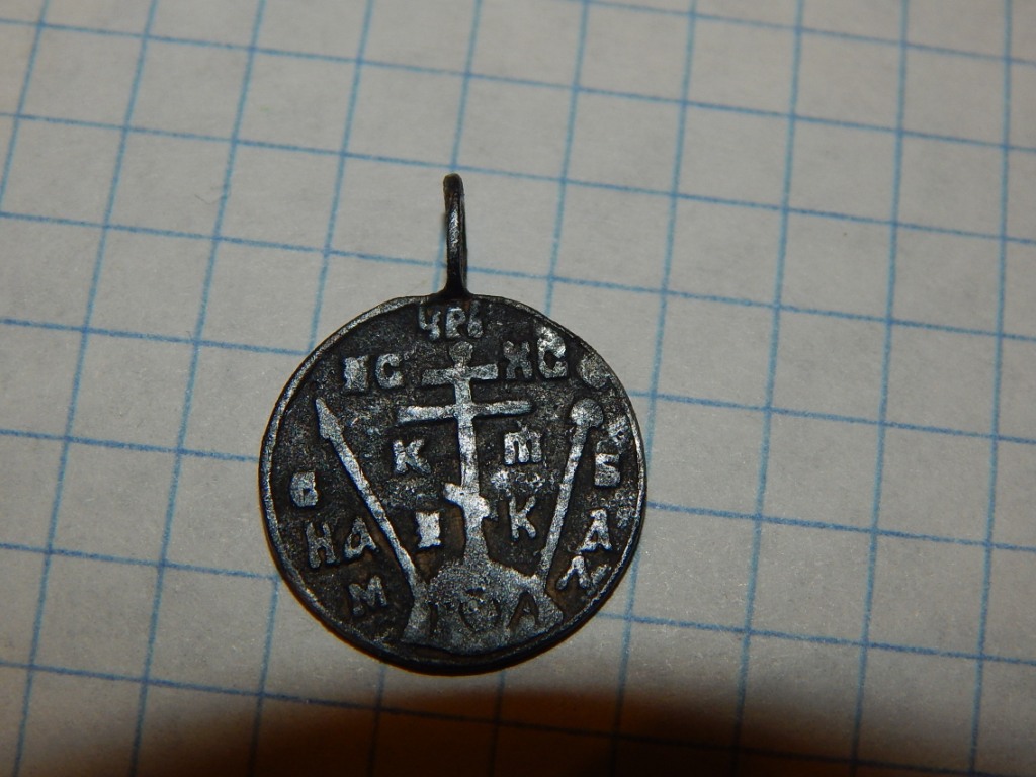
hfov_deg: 23.0
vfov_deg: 17.4
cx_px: 518
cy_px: 388
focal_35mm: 85
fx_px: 2544
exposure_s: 1/30
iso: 200
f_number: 8.6
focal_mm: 15.3
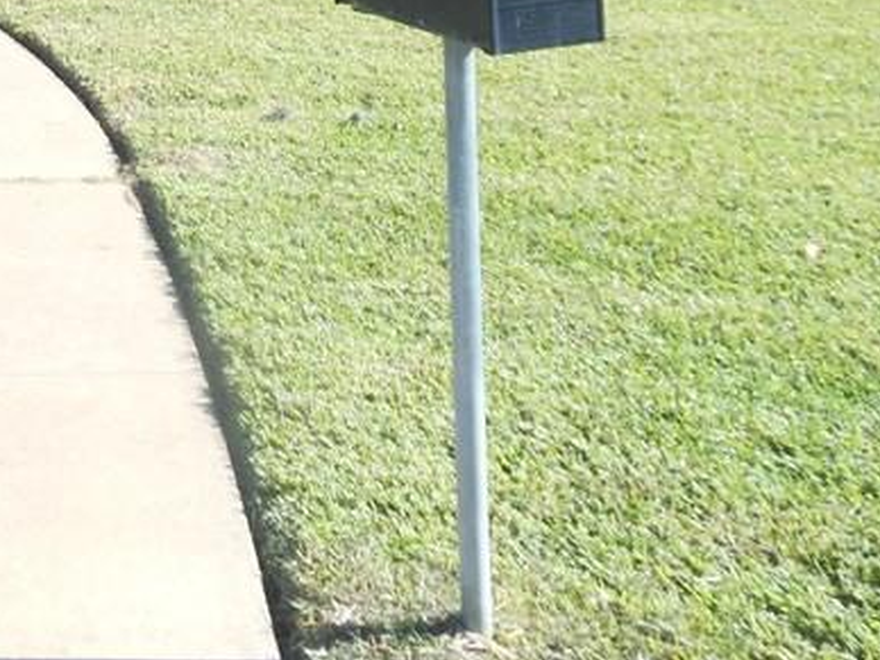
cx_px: -154
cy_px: -170
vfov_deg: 20.5
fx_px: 1678
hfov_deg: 26.4
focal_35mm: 66
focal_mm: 4.5
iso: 80
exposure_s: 1/400
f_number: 3.2
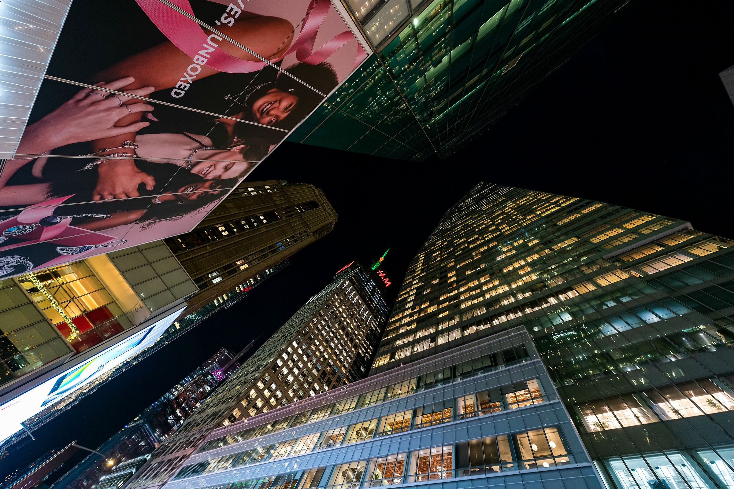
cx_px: 367
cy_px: 244
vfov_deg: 90.0
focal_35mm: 12
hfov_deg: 112.6
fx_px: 245
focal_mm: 12
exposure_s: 1/50
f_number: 2.8
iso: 1000
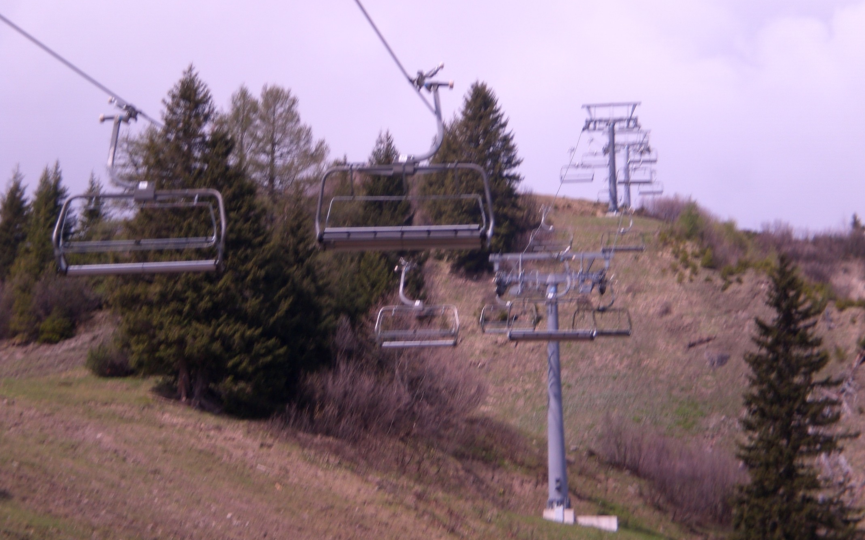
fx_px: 2852
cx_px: 432
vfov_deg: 10.8
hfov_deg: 17.2
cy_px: 252
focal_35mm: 121
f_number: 5.9
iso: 50
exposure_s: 1/250
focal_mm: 18.9
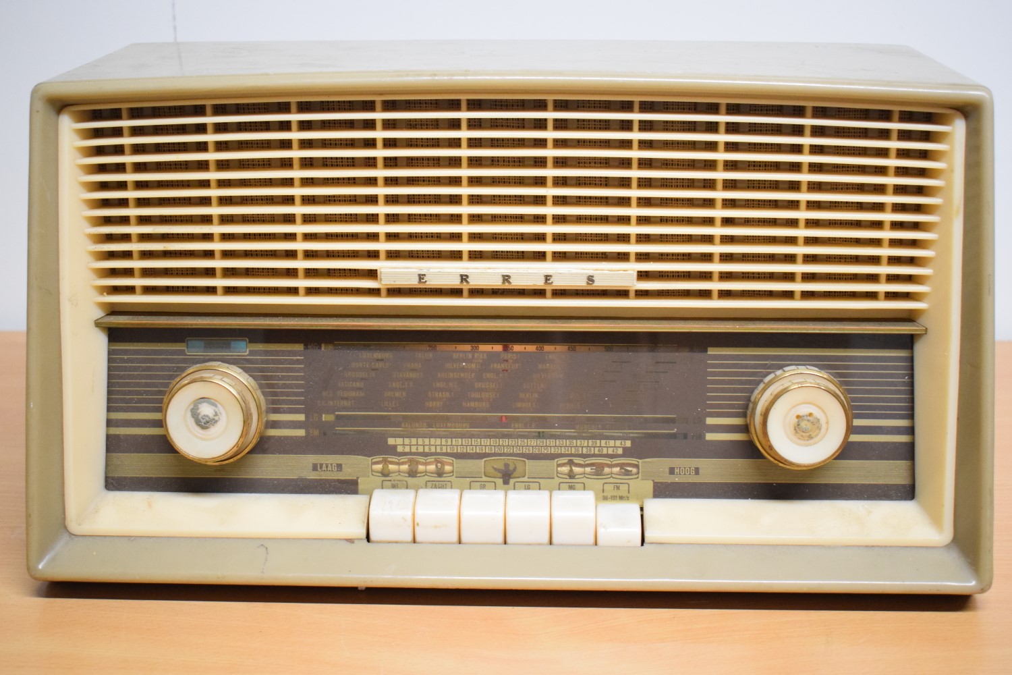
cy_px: 338
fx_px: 1349
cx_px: 506
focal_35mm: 48
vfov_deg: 28.1
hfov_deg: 41.1
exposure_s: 1/125
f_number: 4.5
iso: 3200
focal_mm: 32
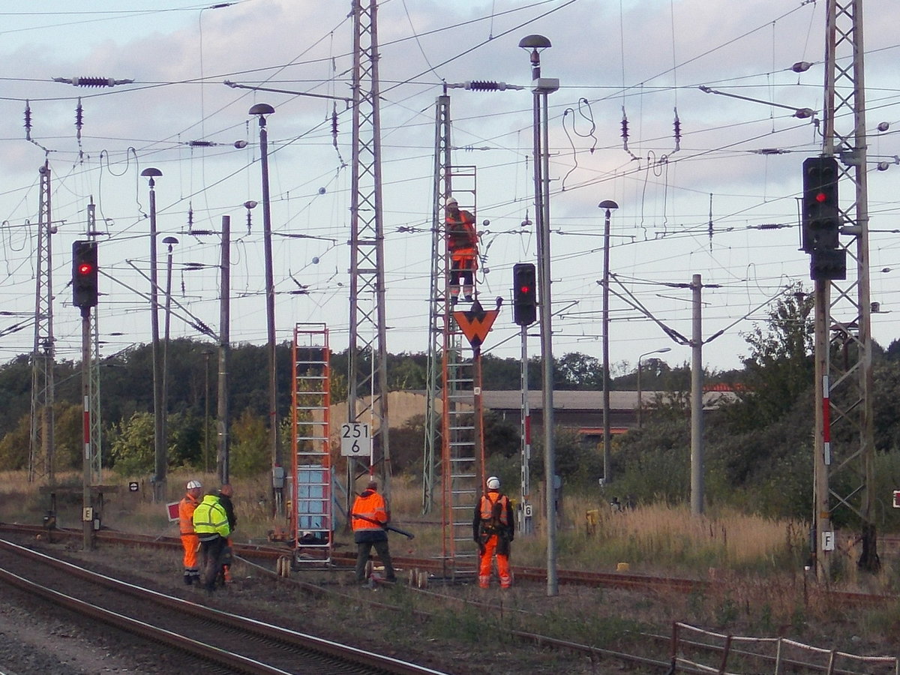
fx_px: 3380
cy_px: 338
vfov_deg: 11.4
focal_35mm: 130
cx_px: 450
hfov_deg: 15.2
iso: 80
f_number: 6.5
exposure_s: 1/100
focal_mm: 23
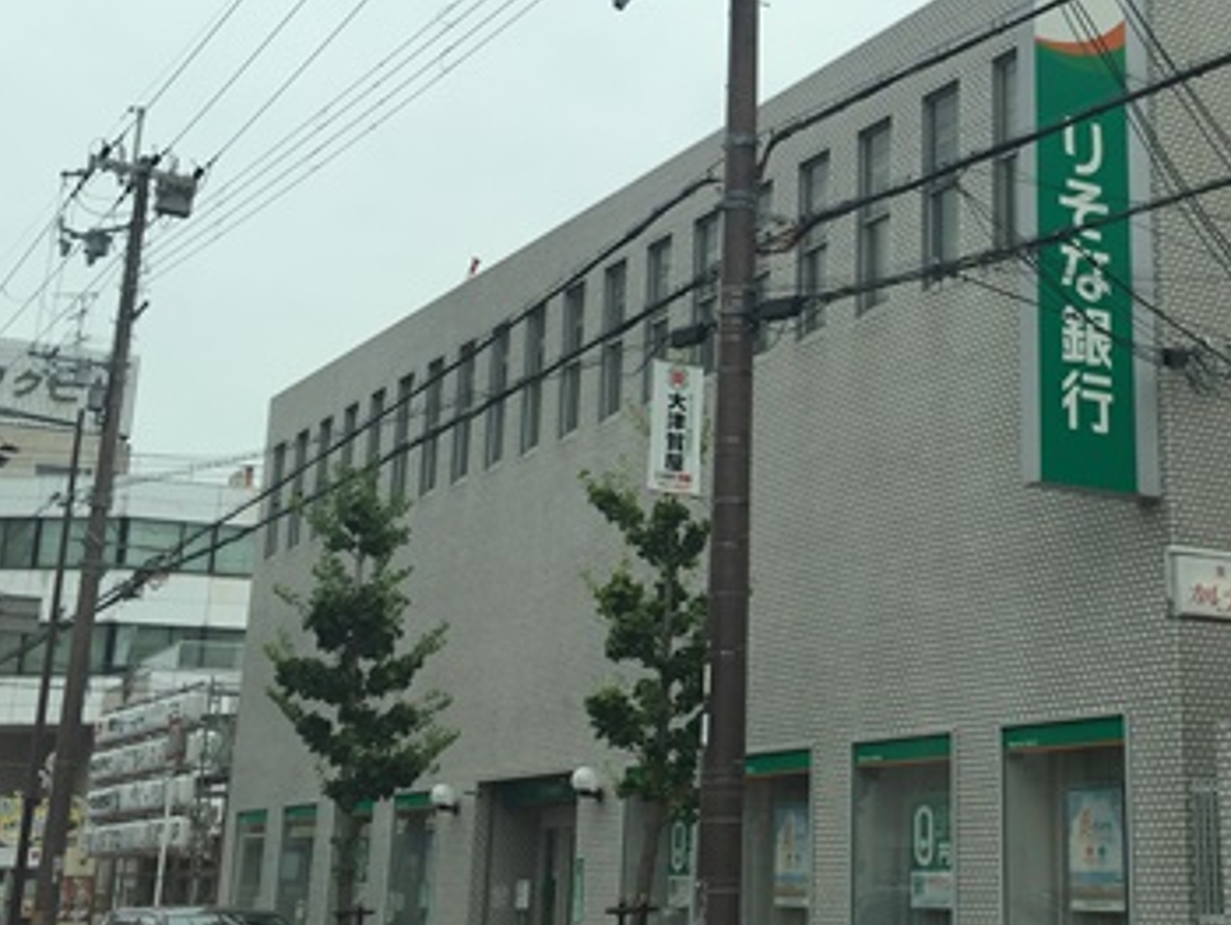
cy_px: 359
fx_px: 1886
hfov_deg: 35.1
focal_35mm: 53
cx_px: 971
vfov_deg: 27.5
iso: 32
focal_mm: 4.15
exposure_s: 1/842
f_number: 2.2
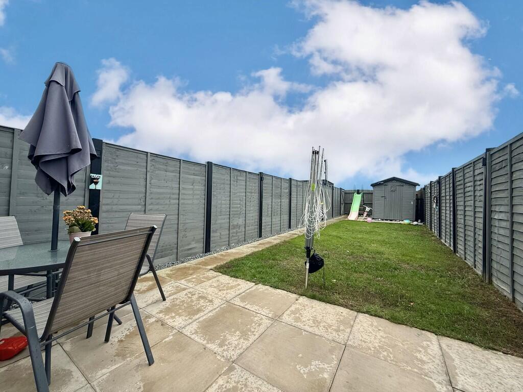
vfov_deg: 85.7
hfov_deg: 102.1
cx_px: 262
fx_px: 212
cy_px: 196
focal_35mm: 14
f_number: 2.2
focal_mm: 2.22
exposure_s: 1/1656
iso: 50
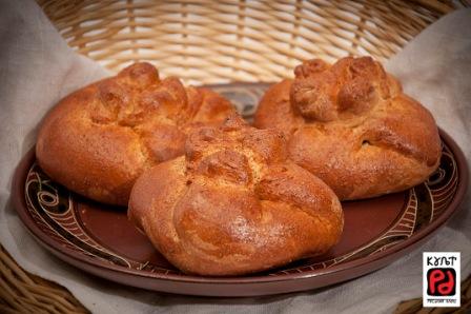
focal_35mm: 158
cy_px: 157
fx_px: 2059
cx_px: 236
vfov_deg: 8.7
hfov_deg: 13.0
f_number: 5.6
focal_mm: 105
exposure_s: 1/100
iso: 200
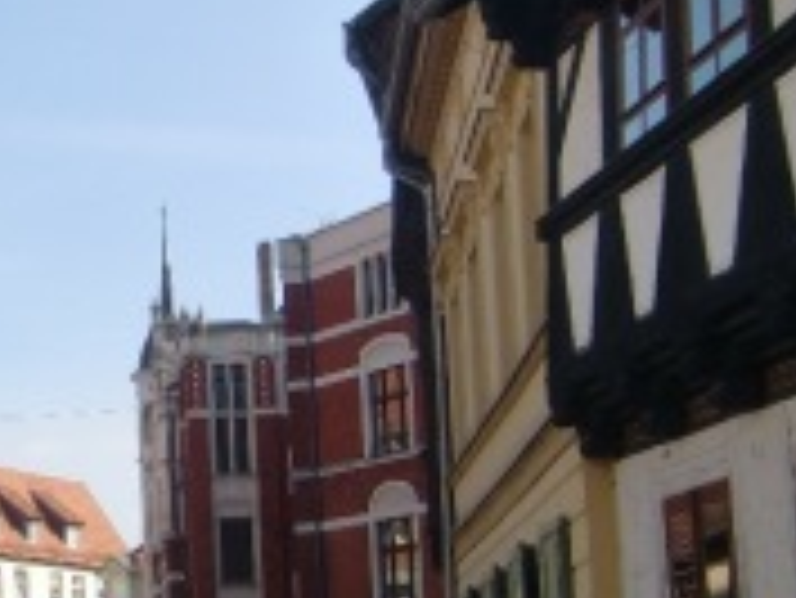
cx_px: -189
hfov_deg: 19.7
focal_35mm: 93
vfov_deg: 15.9
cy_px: 366
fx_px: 2140
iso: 64
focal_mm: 5.8
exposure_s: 1/800
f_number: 2.7
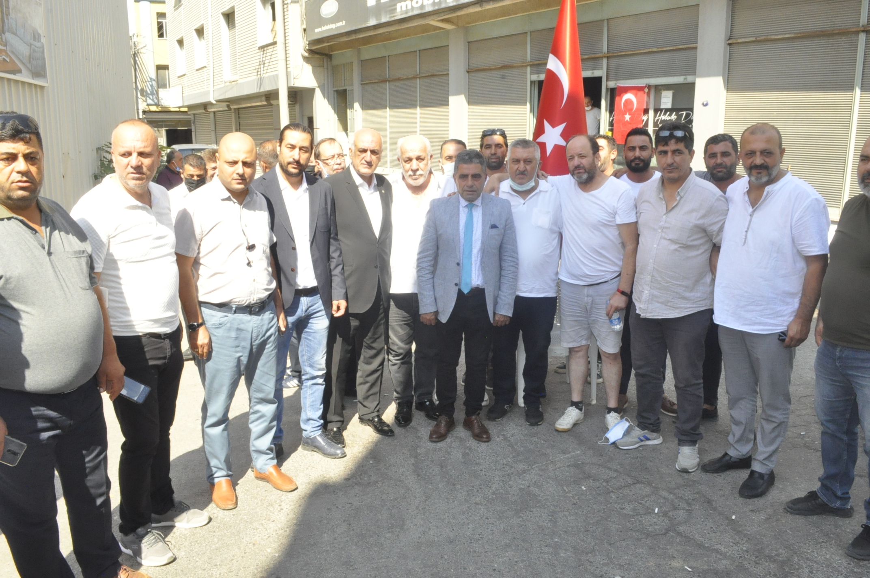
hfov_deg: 67.4
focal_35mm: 27
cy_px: 289
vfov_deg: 47.8
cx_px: 435
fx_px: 652
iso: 2000
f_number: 22
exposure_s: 1/200
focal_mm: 18
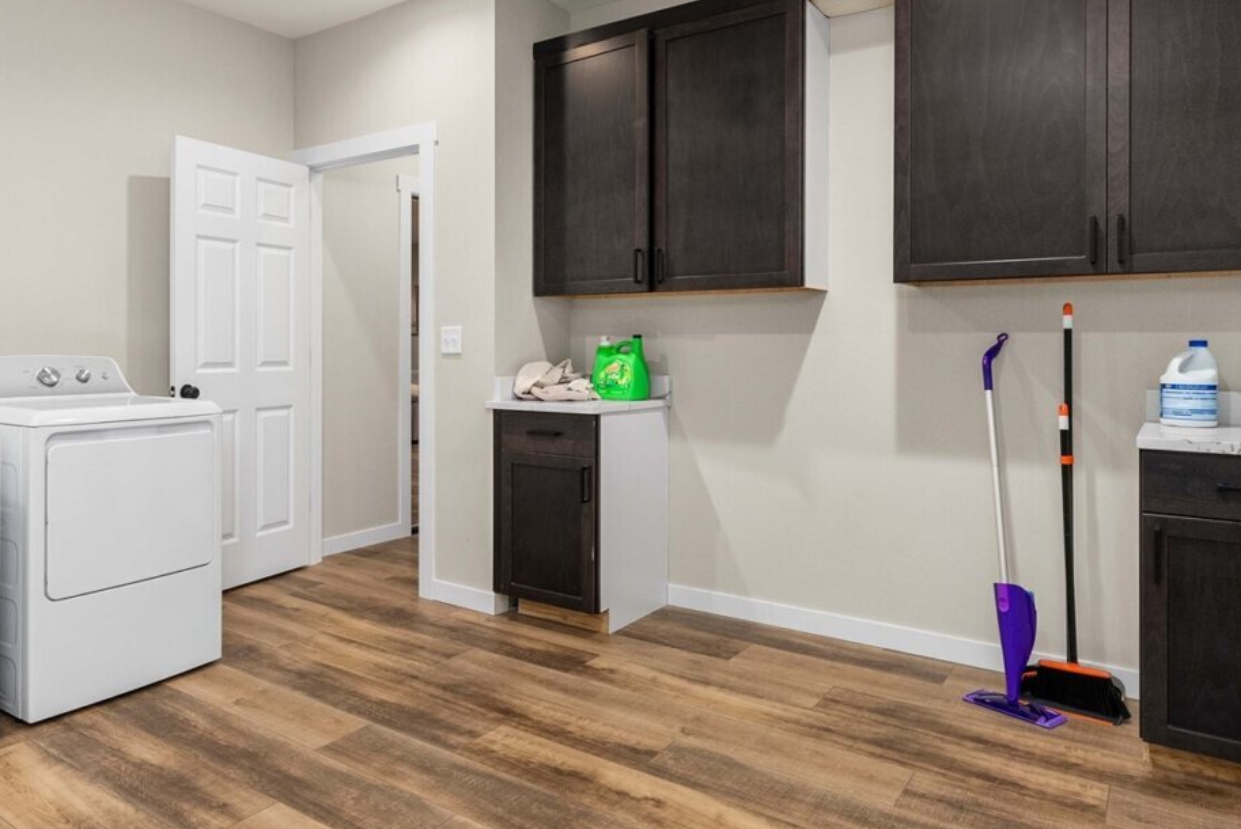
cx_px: 491
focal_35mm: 23
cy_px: 361
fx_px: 793
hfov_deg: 75.1
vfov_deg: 55.0
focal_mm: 15
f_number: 7.1
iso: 400
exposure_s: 1/60
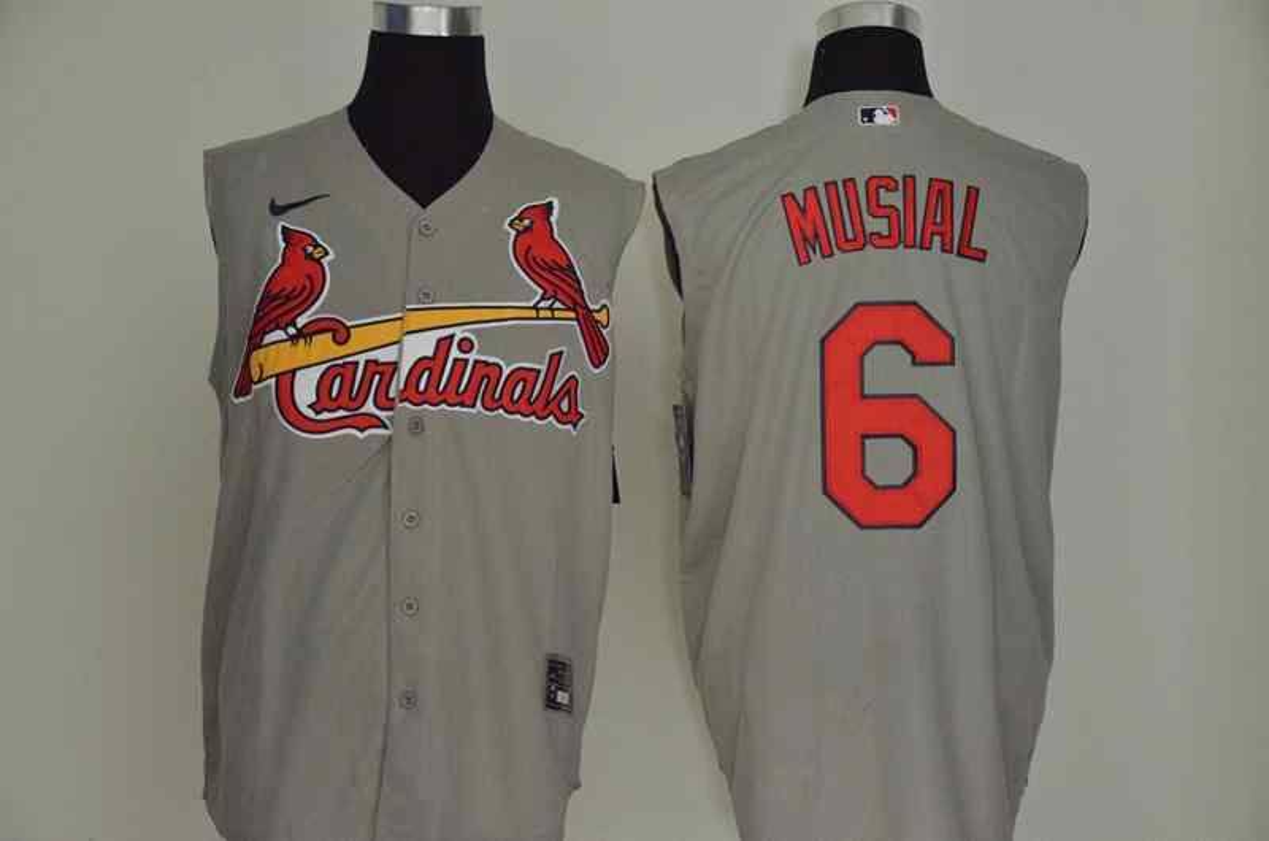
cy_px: 420
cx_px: 634
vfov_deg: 18.1
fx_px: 2638
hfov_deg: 27.0
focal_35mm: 75
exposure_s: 1/60
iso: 4000
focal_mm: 50
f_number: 4.8
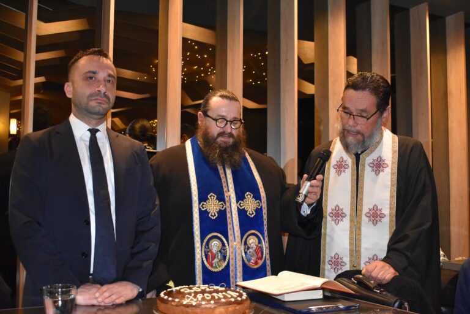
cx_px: 235
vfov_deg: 33.0
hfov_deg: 47.9
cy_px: 157
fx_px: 529
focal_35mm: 40
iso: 3600
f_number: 4
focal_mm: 27
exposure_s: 1/60
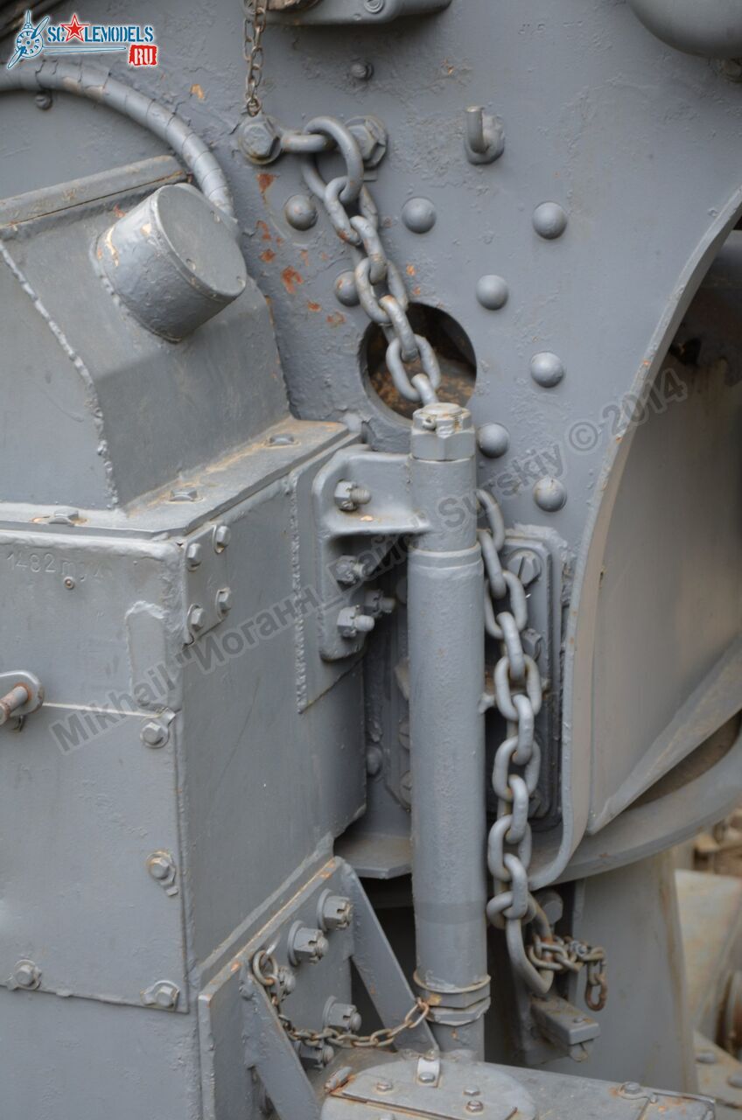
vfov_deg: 24.7
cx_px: 371
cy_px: 560
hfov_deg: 16.5
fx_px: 2562
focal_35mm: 82
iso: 320
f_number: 5.6
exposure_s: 1/125
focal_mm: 55
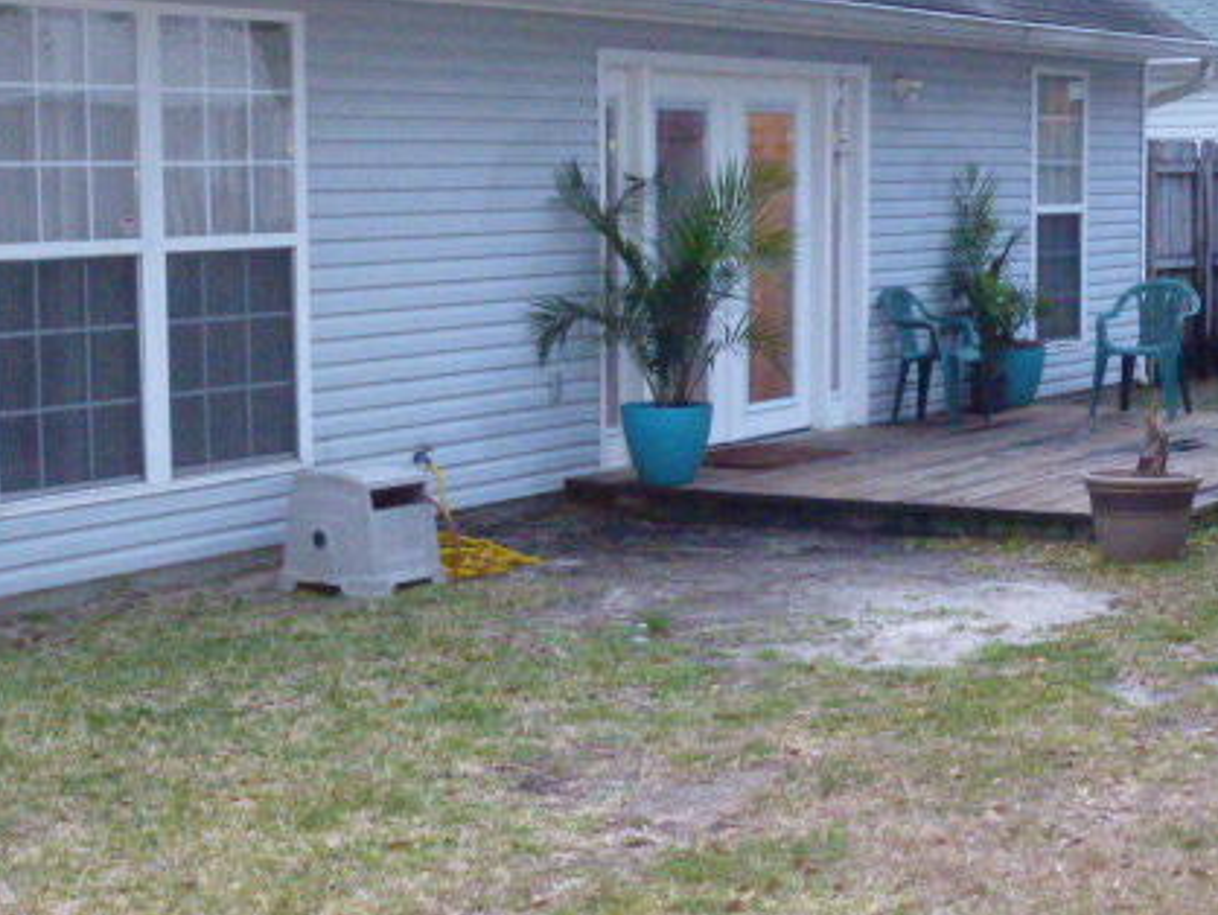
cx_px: 857
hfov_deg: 25.8
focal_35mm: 75
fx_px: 2640
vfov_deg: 19.7
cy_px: 452
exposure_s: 1/60
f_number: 4.1
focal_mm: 8.7
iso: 1250
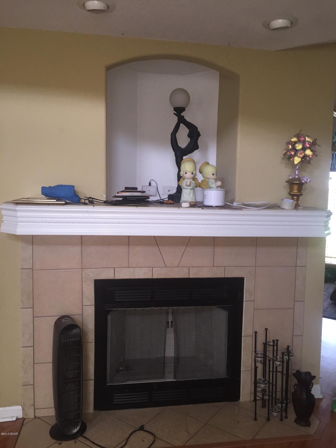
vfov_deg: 61.7
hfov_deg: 48.2
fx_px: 375
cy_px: 224
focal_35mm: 29
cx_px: 168
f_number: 2.2
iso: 125
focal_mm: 4.15
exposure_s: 1/30
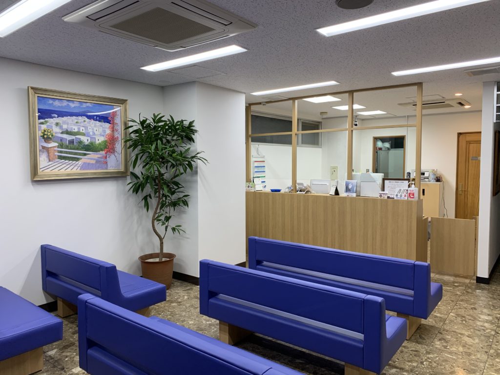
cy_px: 188
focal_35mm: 26
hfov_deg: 67.3
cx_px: 250
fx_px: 376
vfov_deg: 53.1
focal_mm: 4.25
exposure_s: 1/121
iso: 80
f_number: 1.8
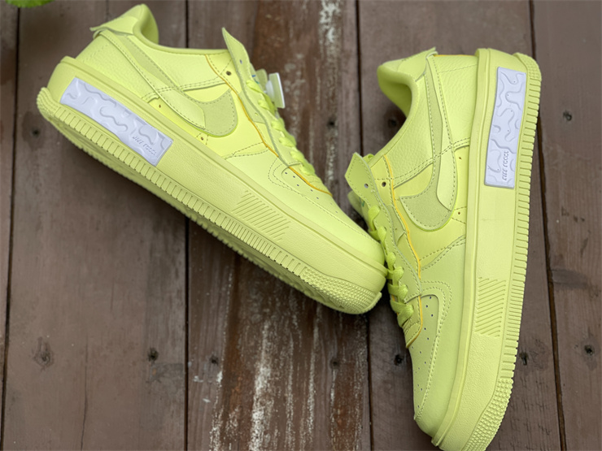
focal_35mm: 64
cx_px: 301
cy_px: 226
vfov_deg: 22.9
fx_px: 1113
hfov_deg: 30.3
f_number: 2.2
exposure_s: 1/133
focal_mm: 7.5
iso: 20
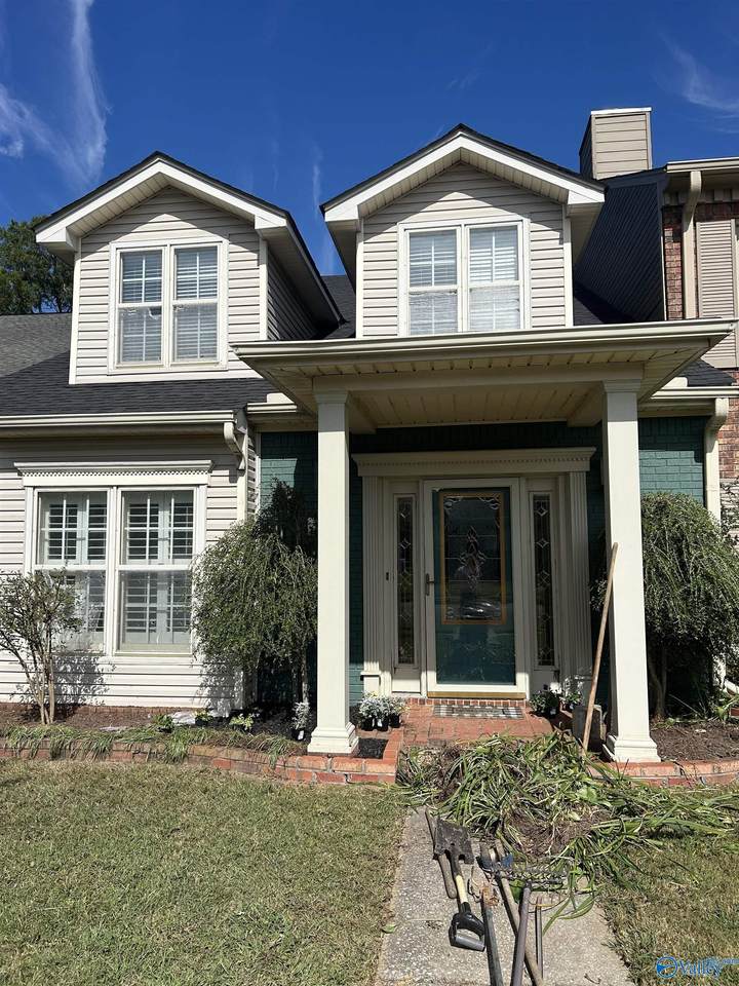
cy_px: 493
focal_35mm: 26
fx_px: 740
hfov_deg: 53.1
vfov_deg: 67.3
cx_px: 370
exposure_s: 1/6993
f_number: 1.5
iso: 50
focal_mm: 5.7
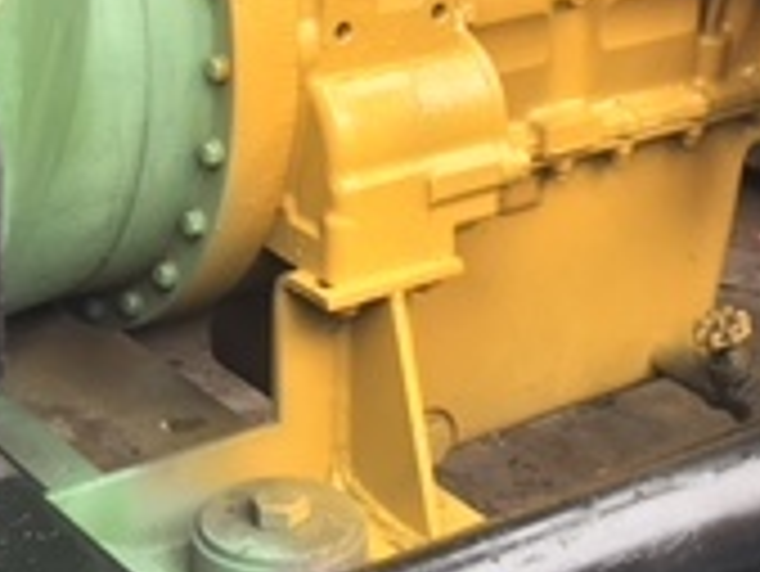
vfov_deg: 12.8
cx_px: 436
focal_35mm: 110
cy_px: -270
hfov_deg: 17.9
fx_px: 2417
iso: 40
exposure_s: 1/120
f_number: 2.2
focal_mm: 4.15
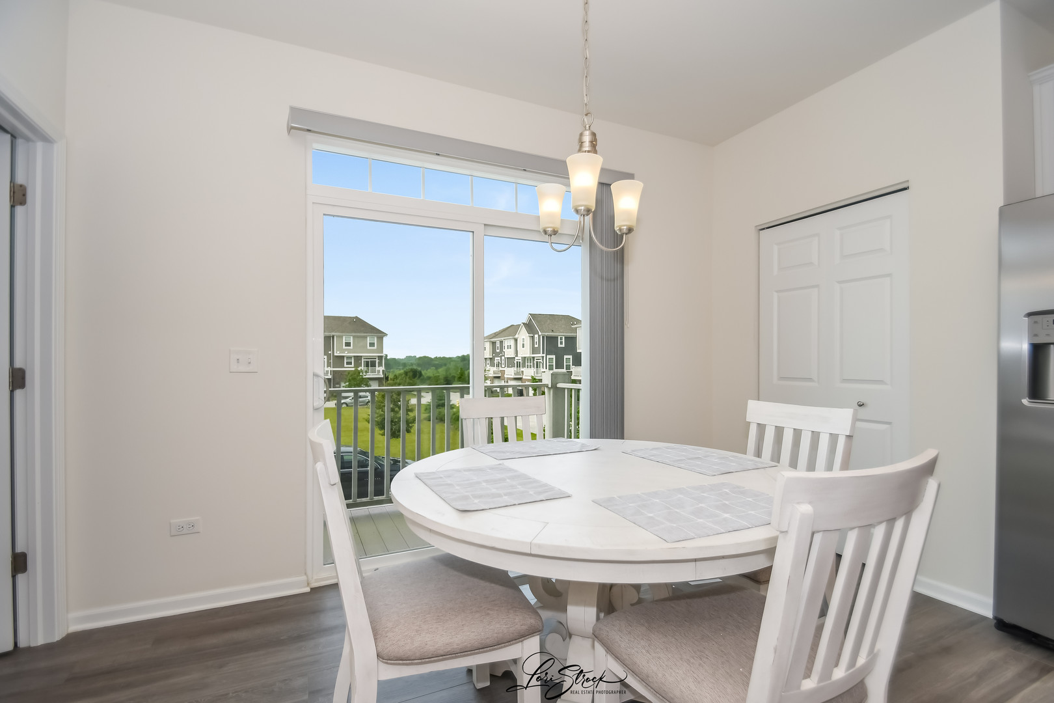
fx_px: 439
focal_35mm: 15
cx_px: 527
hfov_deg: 100.4
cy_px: 352
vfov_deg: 77.3
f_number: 8
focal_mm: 10
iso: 400
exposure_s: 1/320
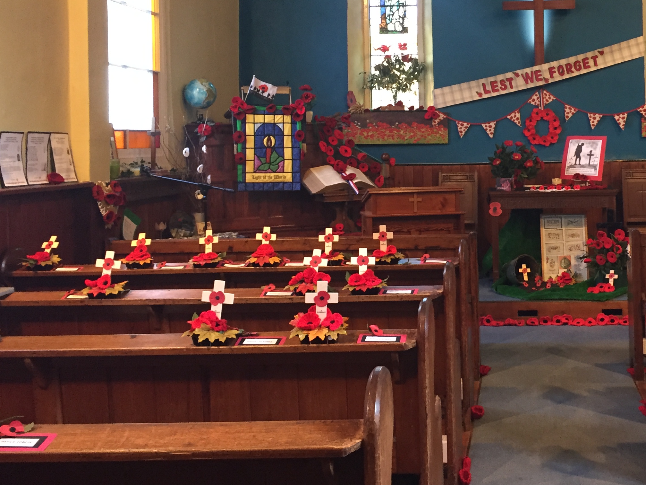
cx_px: 455
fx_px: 877
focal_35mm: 47
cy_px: 136
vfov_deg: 30.5
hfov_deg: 39.7
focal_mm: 4.15
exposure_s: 1/33
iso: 200
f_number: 2.2
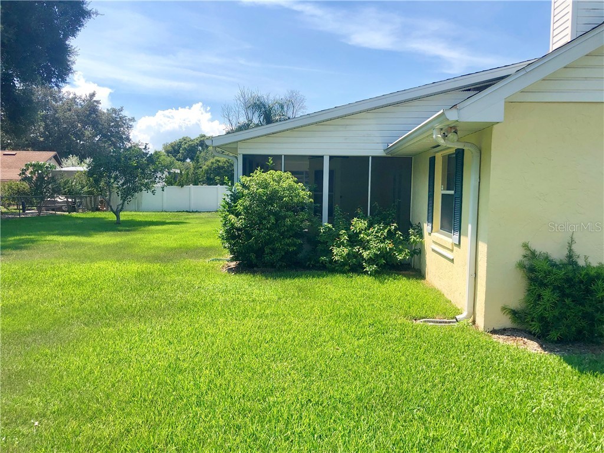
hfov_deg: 63.4
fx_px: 489
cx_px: 302
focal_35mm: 28
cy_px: 226
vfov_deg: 49.7
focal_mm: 3.99
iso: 20
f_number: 1.8
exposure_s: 1/1845
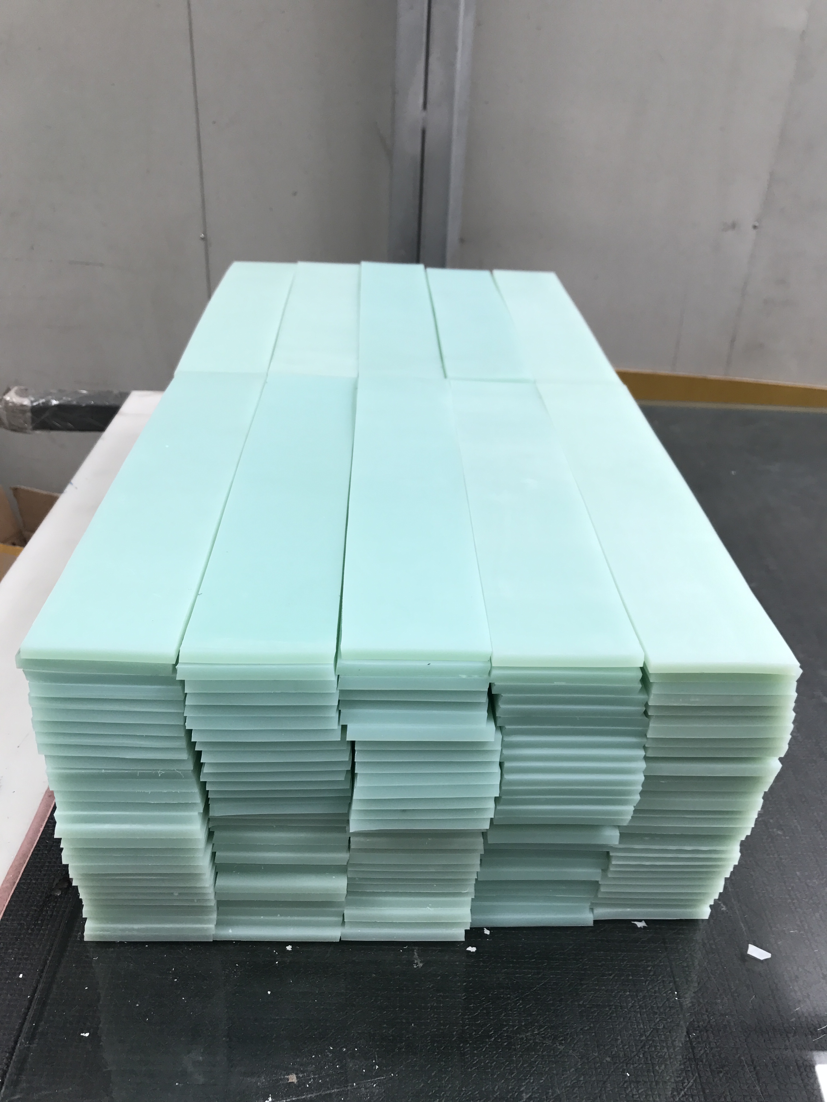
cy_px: 551
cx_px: 414
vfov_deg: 63.4
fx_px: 892
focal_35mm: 28
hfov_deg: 49.7
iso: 20
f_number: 1.8
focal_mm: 3.99
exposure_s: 1/123
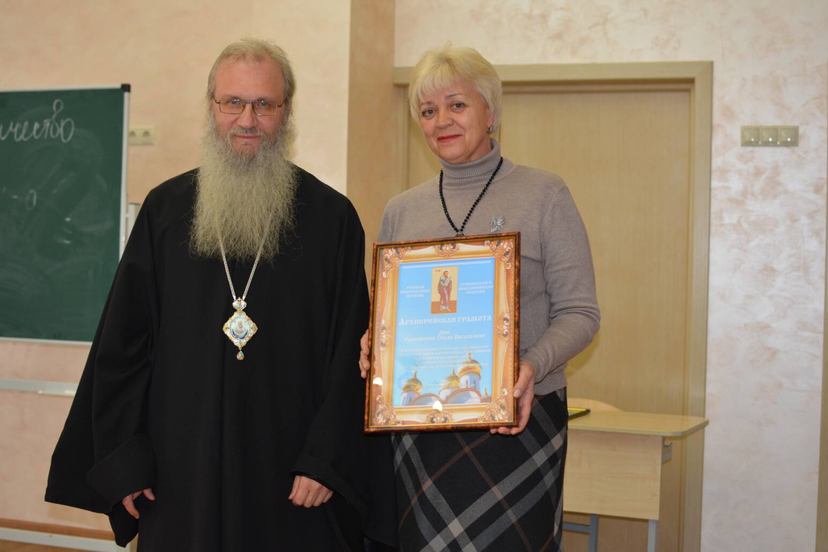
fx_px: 1254
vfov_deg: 24.8
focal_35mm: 55
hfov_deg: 36.5
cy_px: 274
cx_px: 412
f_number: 2.8
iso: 400
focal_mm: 35
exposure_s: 1/125
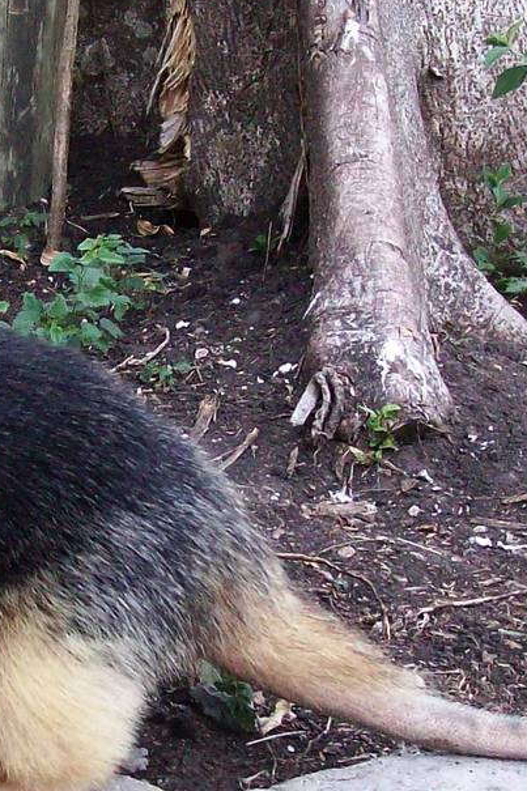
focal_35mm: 99
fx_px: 2175
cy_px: 435
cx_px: 7
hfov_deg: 13.6
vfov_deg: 20.6
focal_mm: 6
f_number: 2.7
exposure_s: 1/64
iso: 200
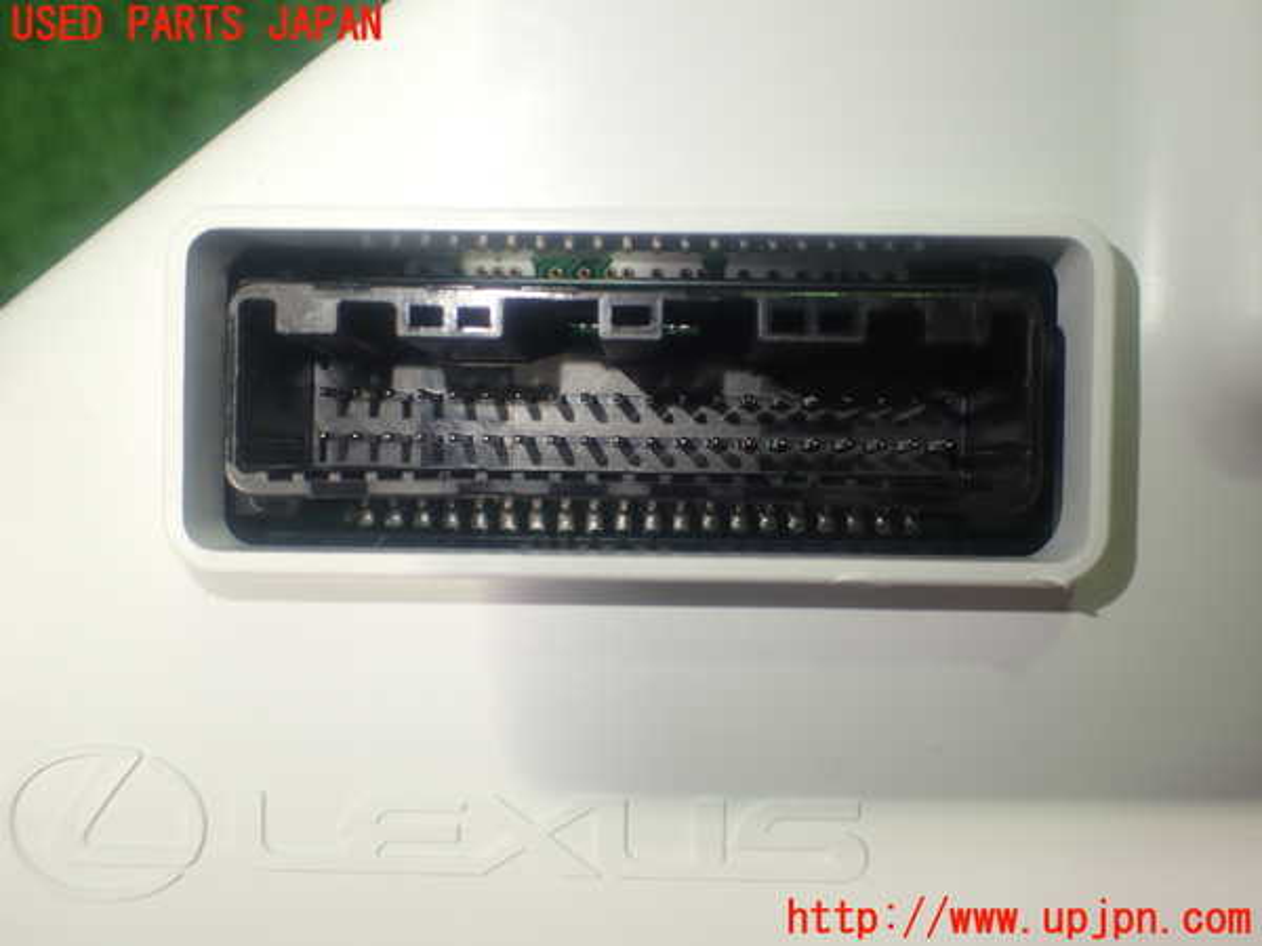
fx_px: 1167
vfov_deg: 44.2
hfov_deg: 56.8
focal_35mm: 32
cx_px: 631
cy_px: 473
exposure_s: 1/100
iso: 100
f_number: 2.4
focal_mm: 5.79
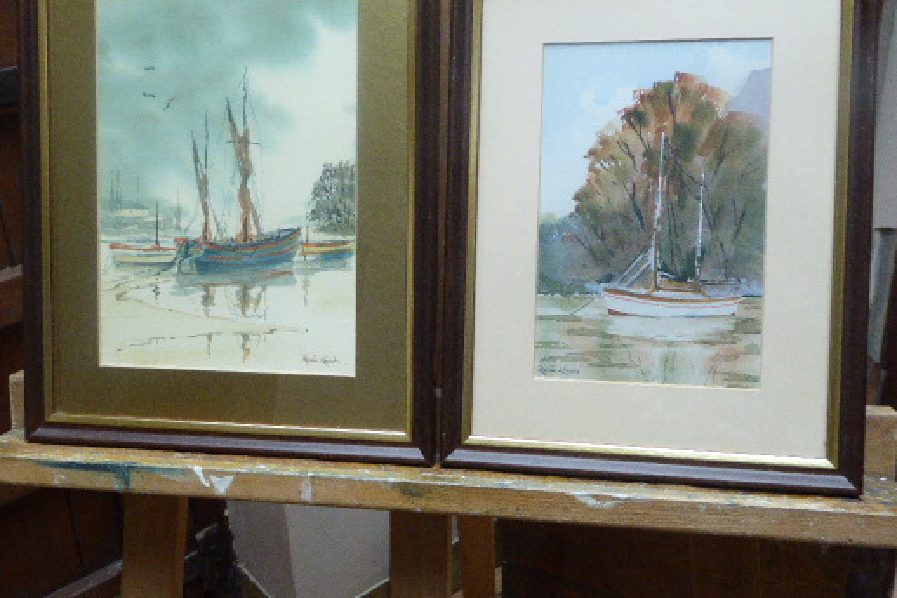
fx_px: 997
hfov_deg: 48.3
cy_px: 292
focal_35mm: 40
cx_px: 381
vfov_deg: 33.4
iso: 400
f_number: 3.5
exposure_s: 1/60
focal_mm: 5.4
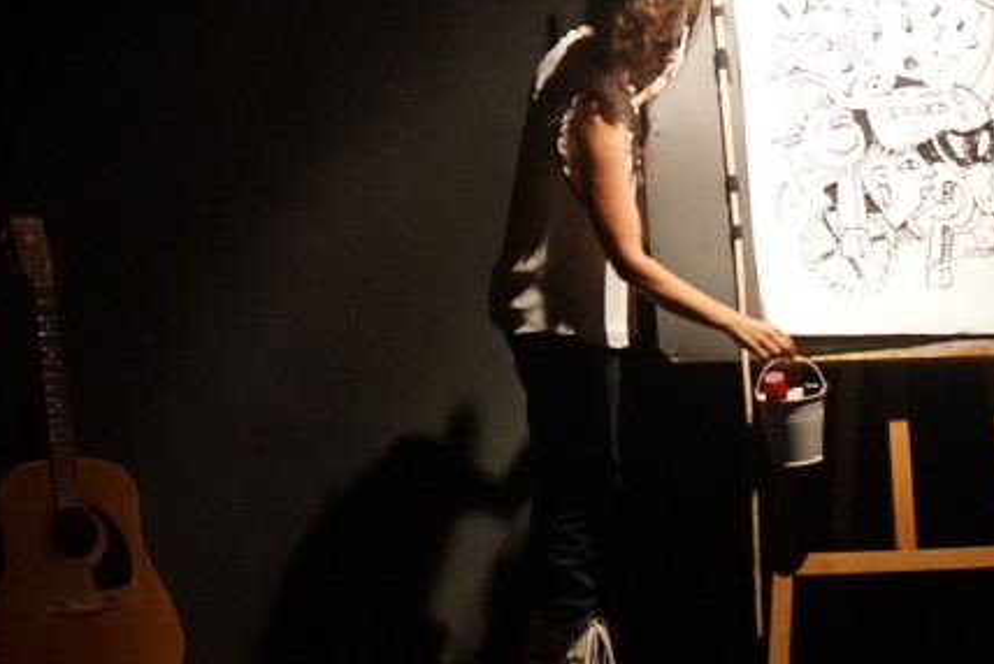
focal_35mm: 110
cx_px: 901
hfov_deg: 18.3
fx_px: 3039
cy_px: 138
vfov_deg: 12.4
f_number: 4.5
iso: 6400
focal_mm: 46
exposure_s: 1/30
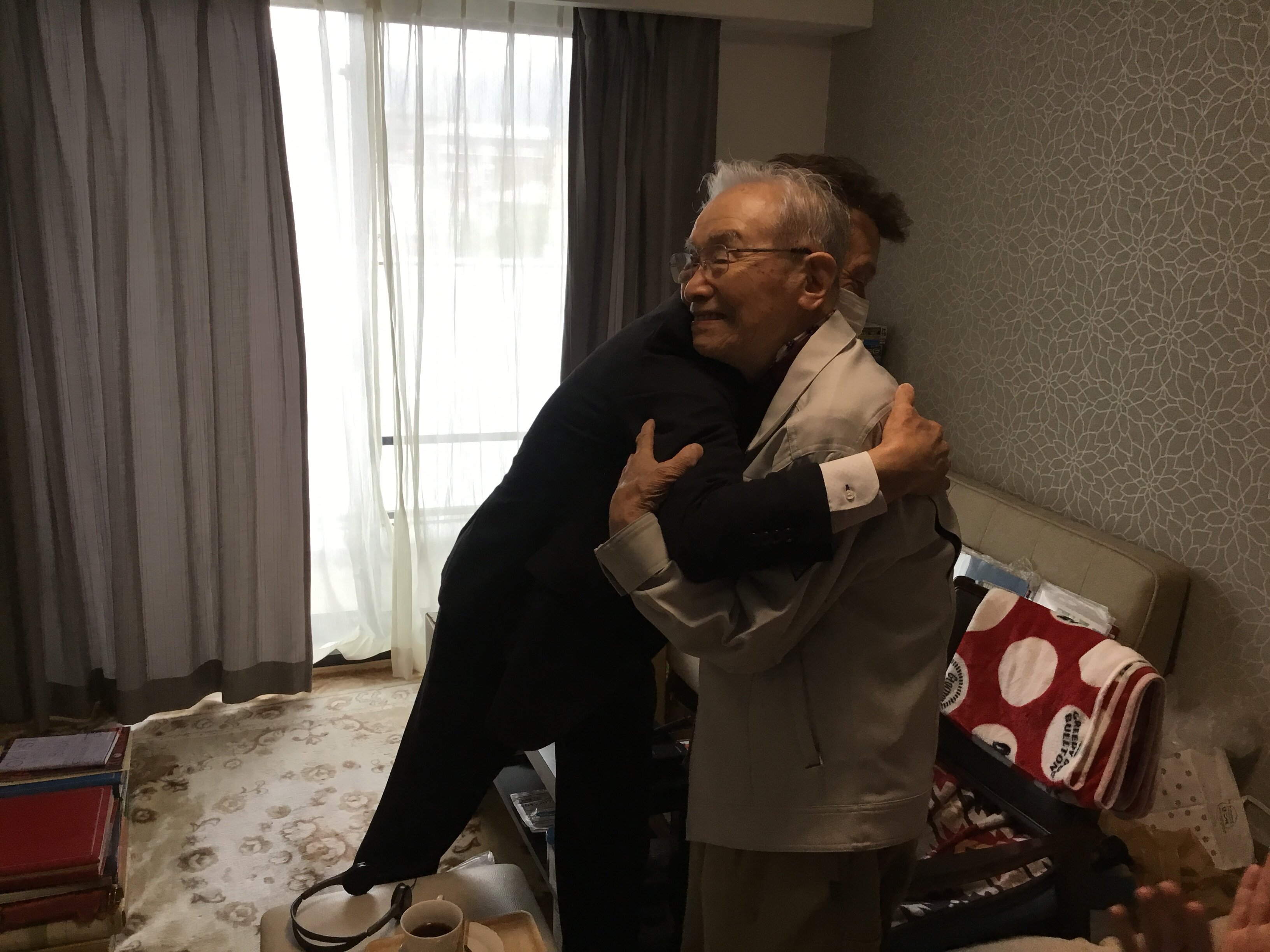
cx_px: 635
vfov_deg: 45.4
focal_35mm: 31
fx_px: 1137
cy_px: 476
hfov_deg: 58.4
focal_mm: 3.3
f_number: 2.4
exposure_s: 1/40
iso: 32
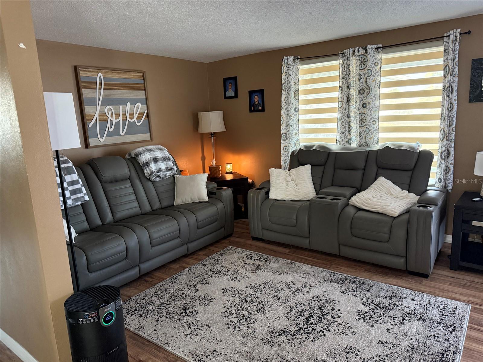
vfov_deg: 56.8
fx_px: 335
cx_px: 242
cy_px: 181
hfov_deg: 71.6
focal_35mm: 24
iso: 640
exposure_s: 1/60
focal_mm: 6.76
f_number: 1.78
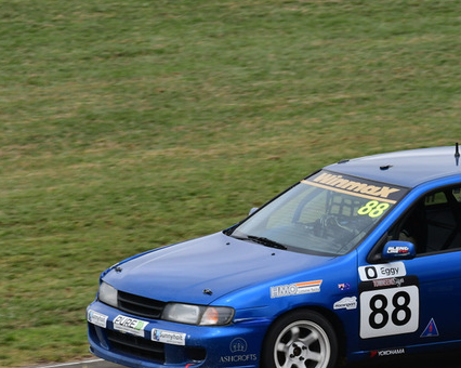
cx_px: 384
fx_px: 12268
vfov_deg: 1.7
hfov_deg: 2.2
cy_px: 239
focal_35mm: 900
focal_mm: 340
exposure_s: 1/640
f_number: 11
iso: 500
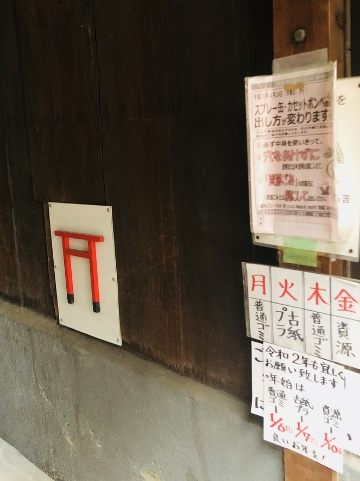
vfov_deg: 49.0
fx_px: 527
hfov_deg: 36.2
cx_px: 62
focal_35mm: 38
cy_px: 237
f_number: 1.8
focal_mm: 4
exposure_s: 1/4
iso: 100
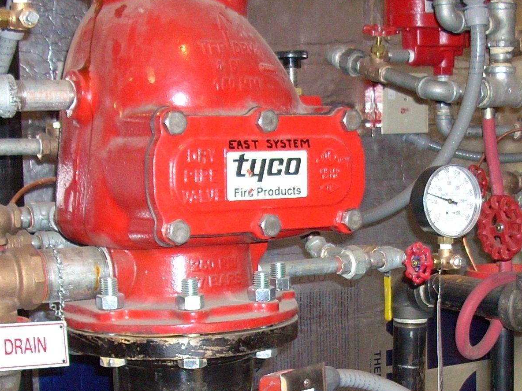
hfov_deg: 24.3
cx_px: 350
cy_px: 263
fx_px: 1206
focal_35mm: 80
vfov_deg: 18.4
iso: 200
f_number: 2.8
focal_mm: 6.2
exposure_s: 1/60
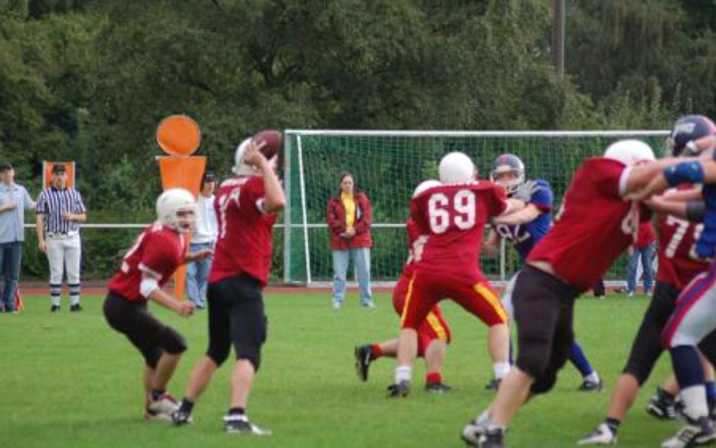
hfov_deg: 9.1
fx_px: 4489
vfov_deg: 5.7
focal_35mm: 230
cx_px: 358
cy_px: 235
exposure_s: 1/400
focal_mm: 150
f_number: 4.5
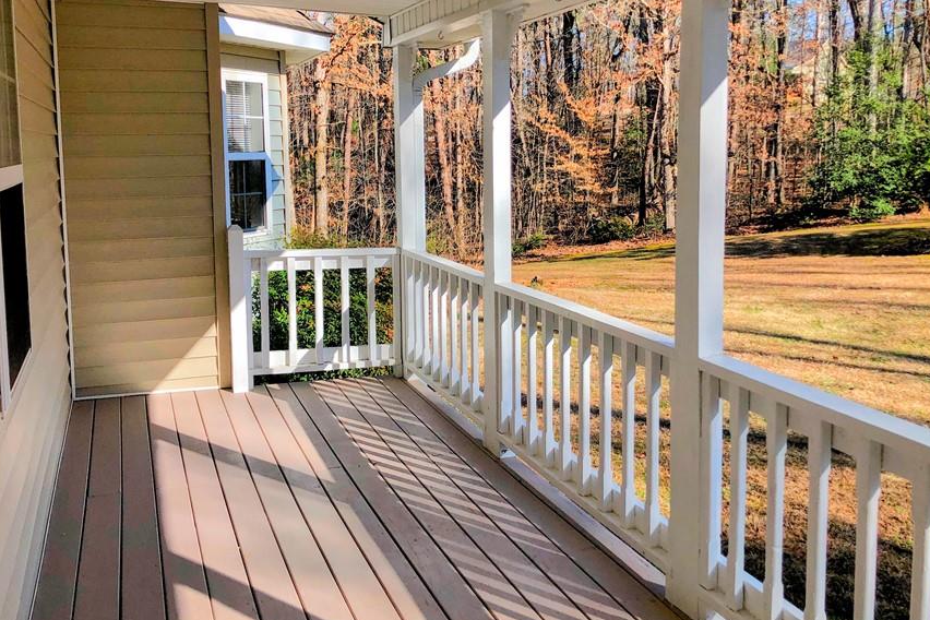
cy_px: 243
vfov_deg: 37.7
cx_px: 470
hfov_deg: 54.4
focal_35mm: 35
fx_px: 904
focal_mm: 3.99
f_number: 1.8
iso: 20
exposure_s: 1/1185
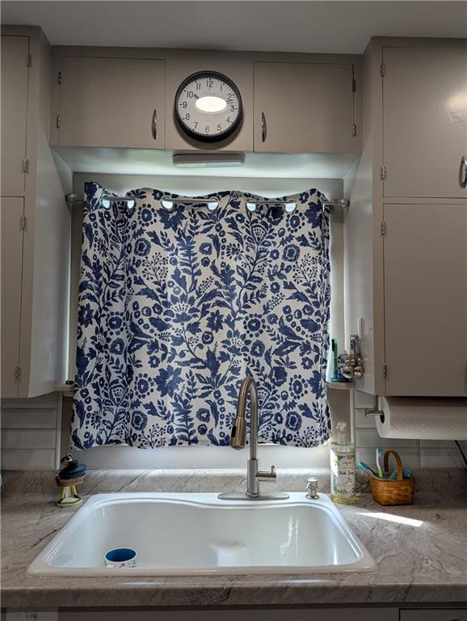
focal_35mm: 24
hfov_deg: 56.9
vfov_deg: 71.5
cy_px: 310
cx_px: 234
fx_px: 431
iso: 43
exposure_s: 1/183
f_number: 1.85
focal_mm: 6.81
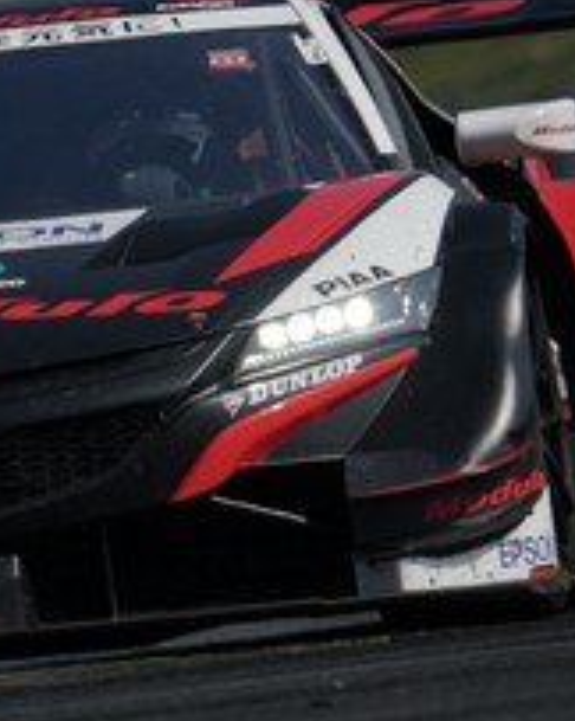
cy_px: 99
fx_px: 42651
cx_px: -515
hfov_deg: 0.8
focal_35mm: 2002
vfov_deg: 1.0
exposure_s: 1/1000
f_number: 10
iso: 200
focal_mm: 600
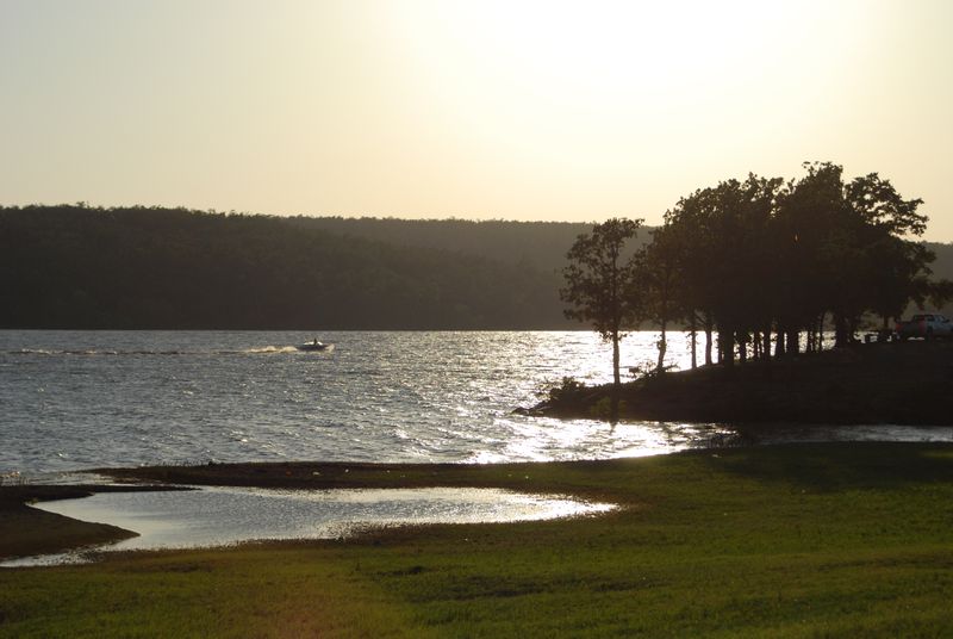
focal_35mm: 108
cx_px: 476
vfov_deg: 12.7
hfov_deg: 18.9
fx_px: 2863
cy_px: 320
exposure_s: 1/3200
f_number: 10
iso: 320
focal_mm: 72
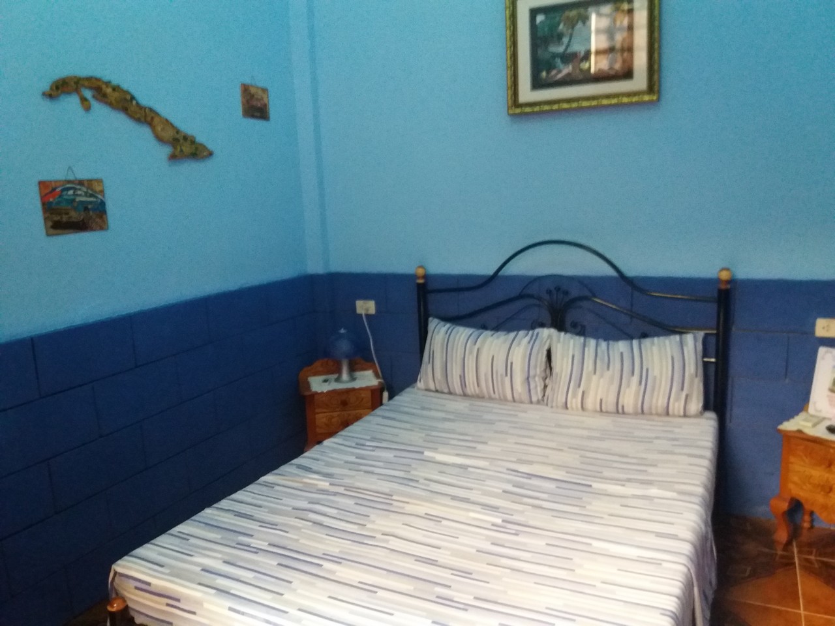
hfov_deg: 63.4
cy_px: 313
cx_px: 418
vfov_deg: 49.7
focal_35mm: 28
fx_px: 675
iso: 500
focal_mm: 3.7
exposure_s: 1/17
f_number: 1.9
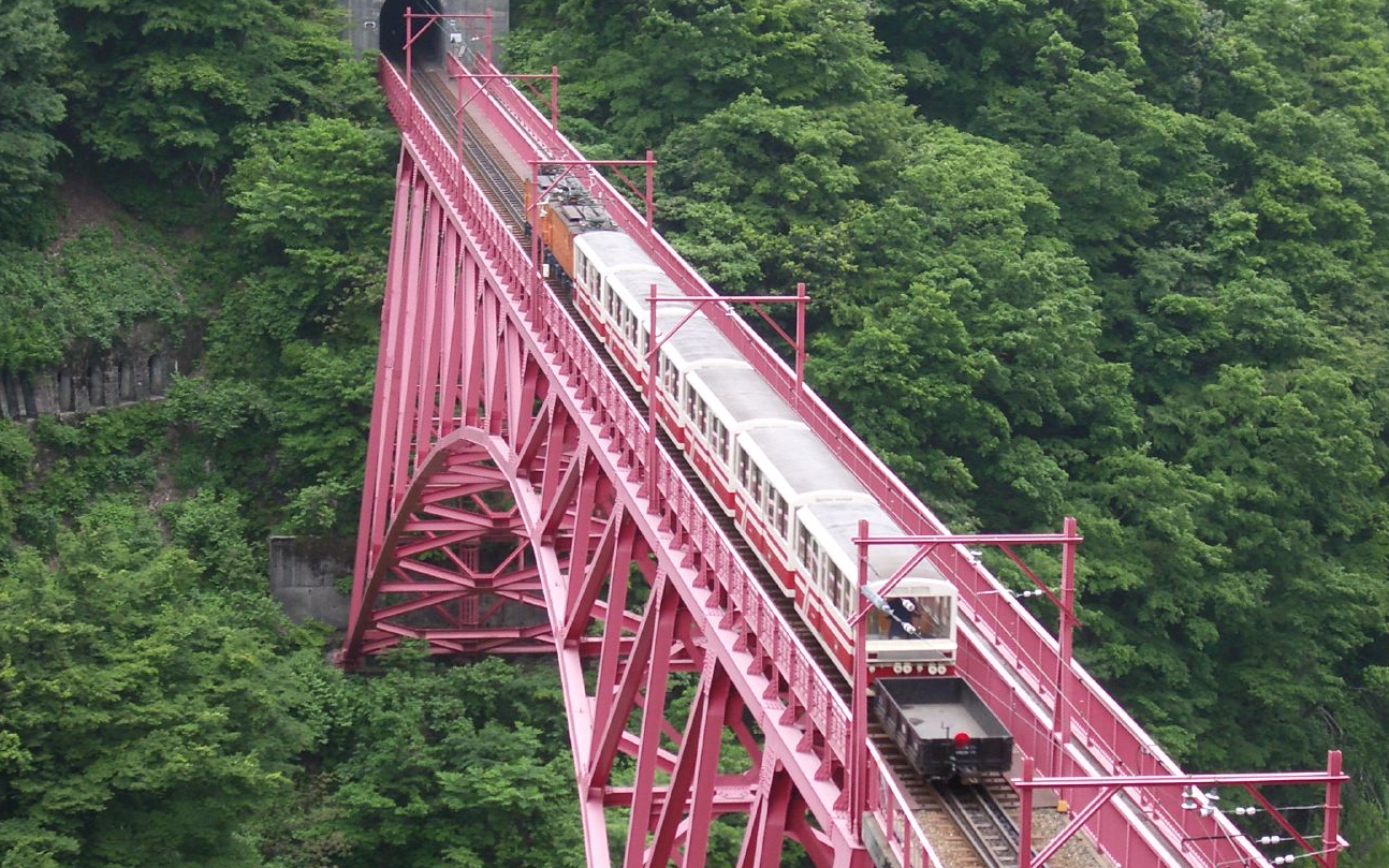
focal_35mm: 97
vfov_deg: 13.5
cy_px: 589
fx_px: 3672
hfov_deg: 21.4
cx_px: 639
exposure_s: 1/60
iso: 100
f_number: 3.9
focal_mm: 12.2
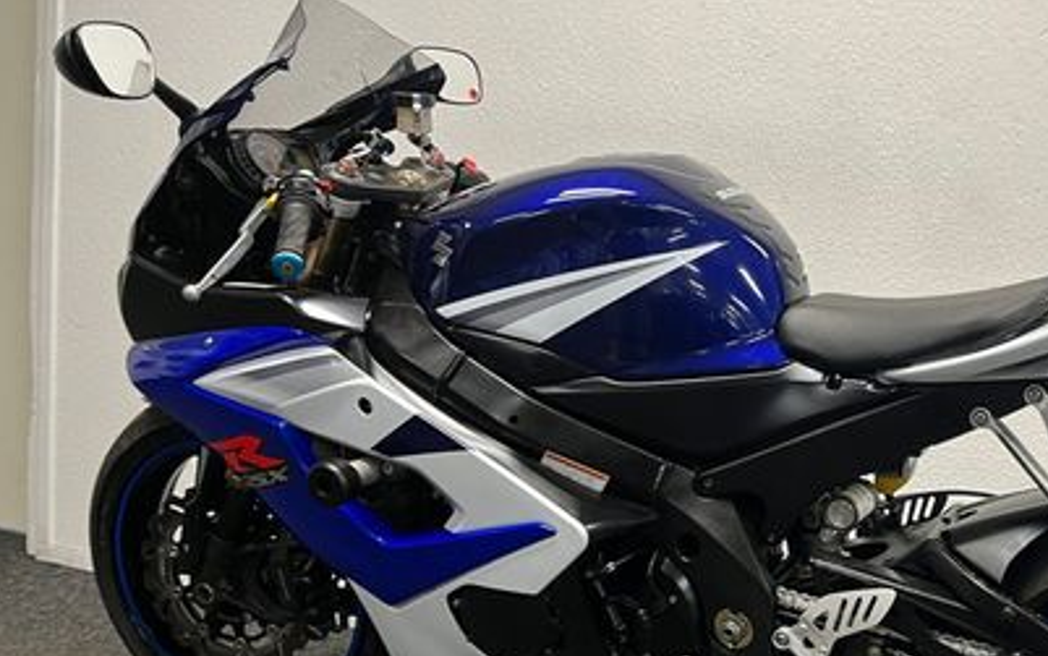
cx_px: 810
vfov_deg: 29.0
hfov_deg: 43.5
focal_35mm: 44
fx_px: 1257
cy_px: 457
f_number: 1.6
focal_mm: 5.1
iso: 125
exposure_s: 1/50
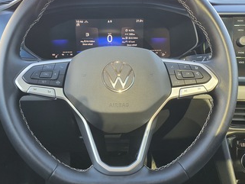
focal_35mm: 34
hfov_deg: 53.9
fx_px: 241
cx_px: 113
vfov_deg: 41.6
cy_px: 74
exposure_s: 1/120
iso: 80
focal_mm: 4.3
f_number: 2.4
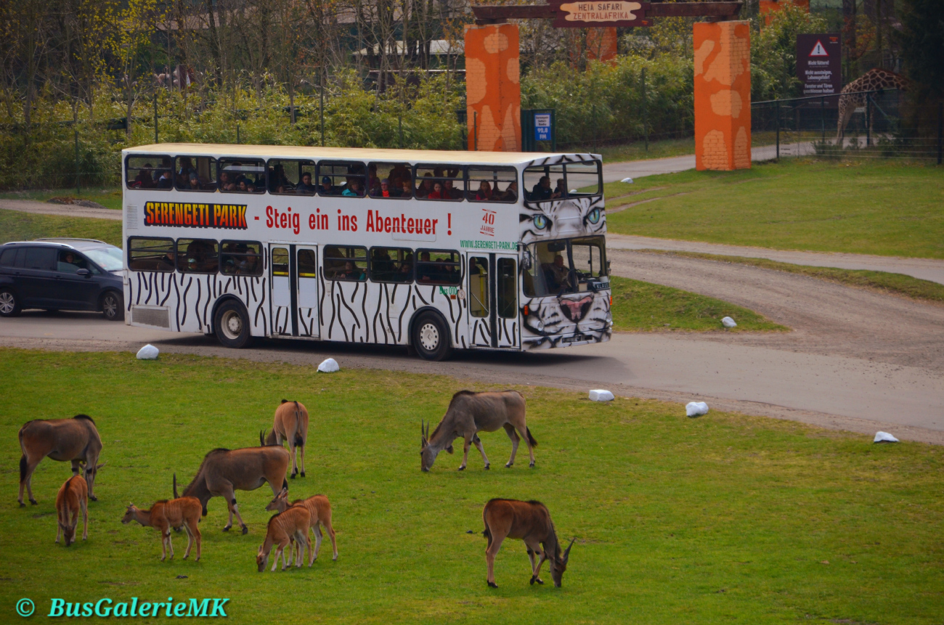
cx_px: 472
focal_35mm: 225
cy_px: 312
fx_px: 5888
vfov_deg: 6.1
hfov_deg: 9.2
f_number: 6
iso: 400
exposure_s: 1/1250
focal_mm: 150
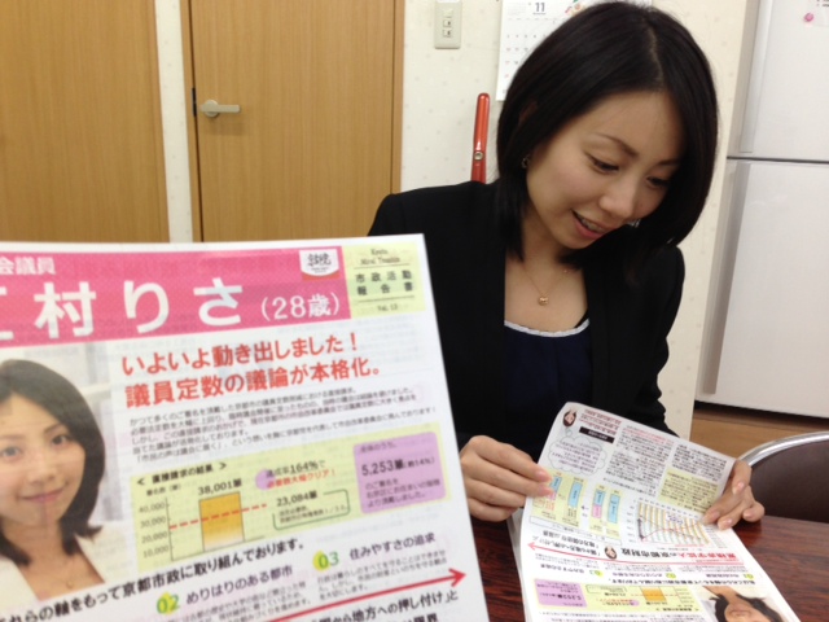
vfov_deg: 42.9
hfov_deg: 55.4
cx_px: 414
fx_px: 790
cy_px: 311
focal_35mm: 33
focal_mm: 4.13
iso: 50
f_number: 2.4
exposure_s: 1/20
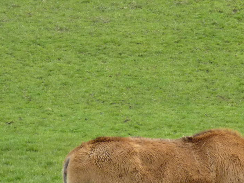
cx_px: 241
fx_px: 2524
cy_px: 185
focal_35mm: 358
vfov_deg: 4.2
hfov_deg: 5.5
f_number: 4.5
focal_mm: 25.9
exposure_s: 1/500
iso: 250
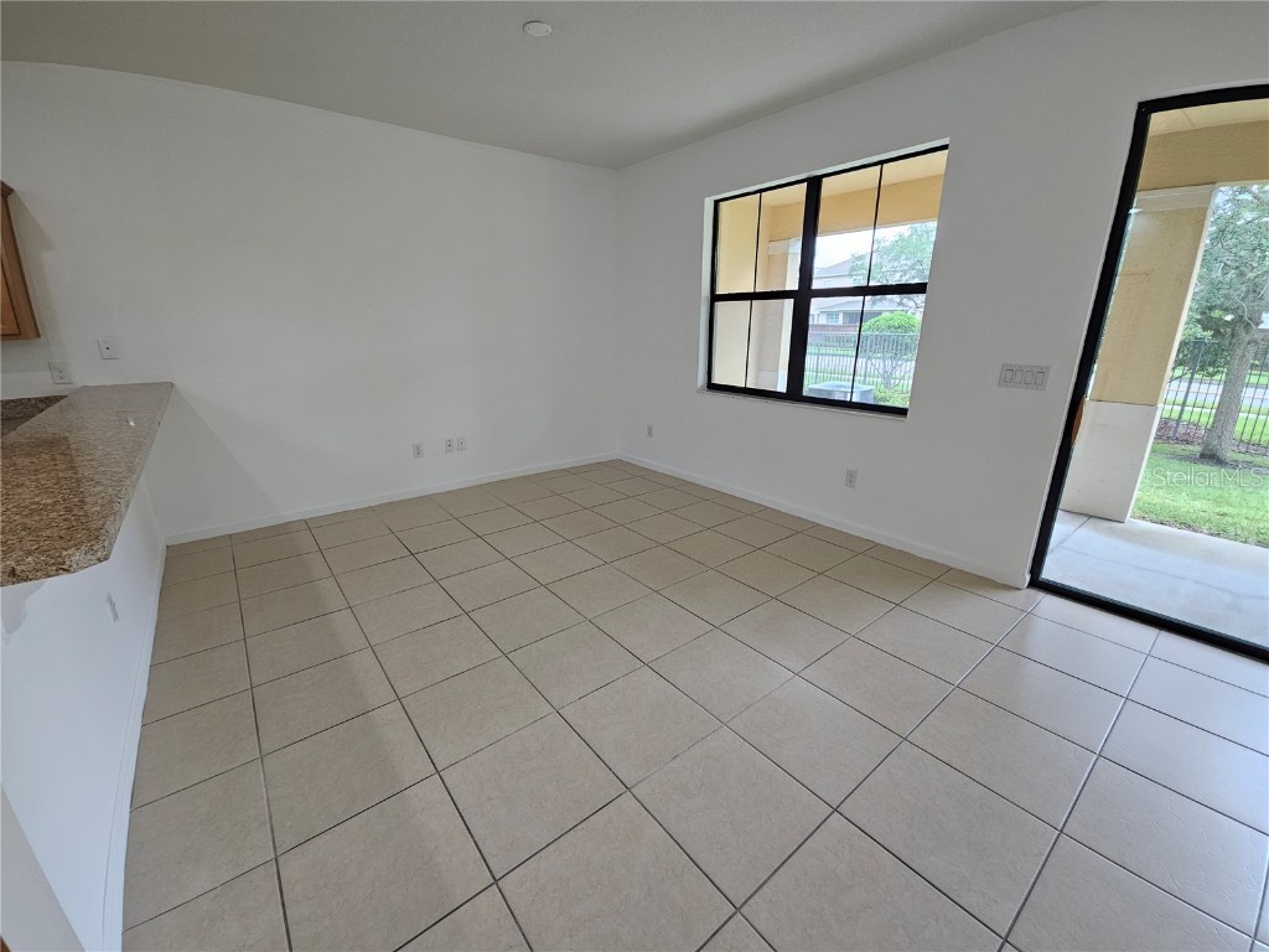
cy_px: 476
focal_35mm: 13
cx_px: 634
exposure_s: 1/60
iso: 100
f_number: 2.2
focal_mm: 2.2
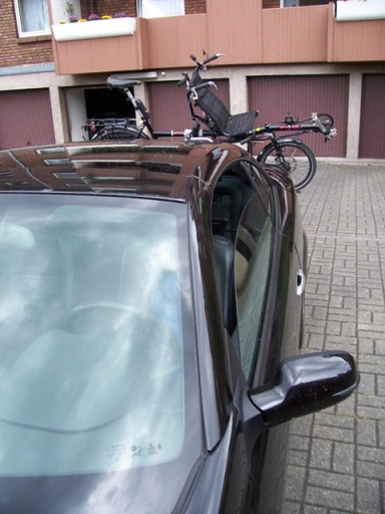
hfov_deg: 41.8
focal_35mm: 34
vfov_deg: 54.0
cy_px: 257
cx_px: 192
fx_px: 504
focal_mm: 5.6
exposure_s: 1/125
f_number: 2.7
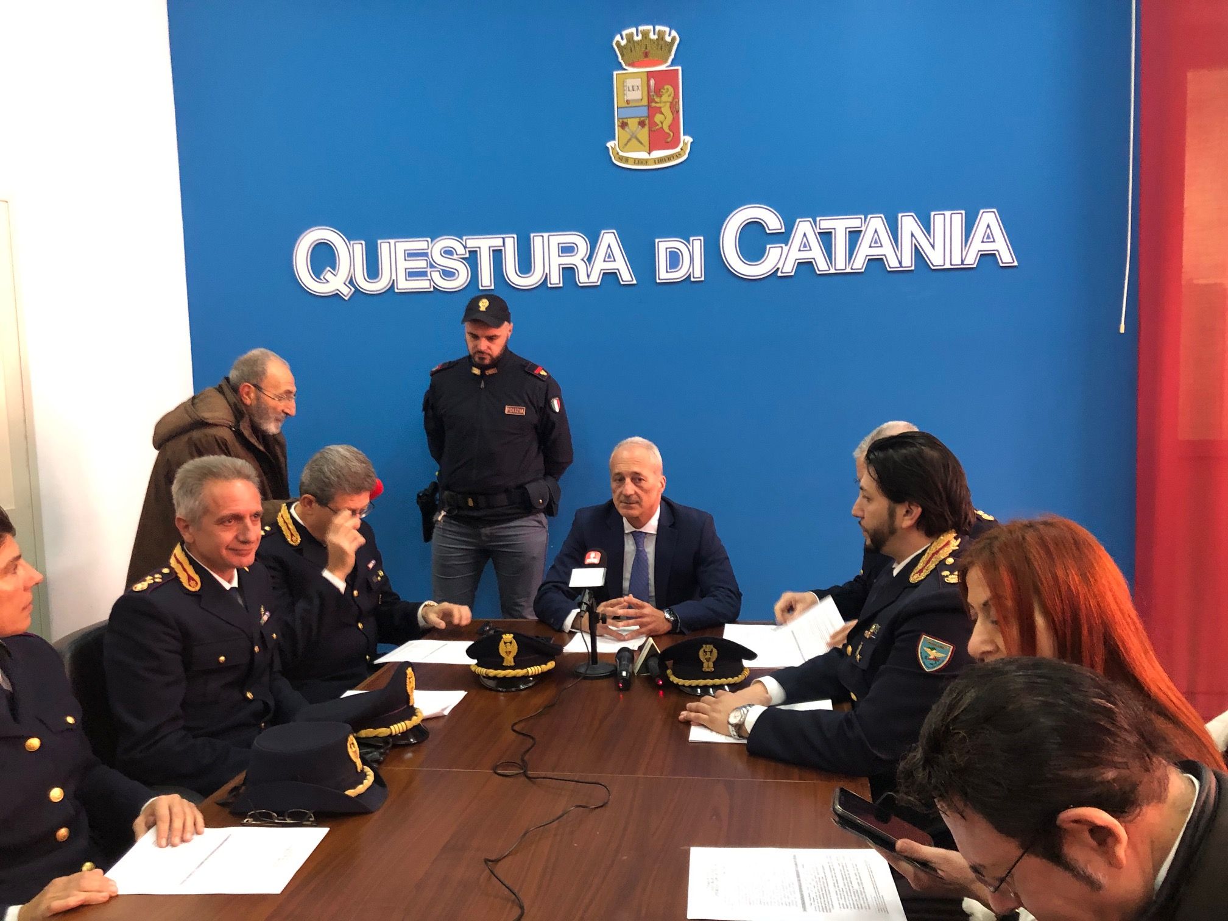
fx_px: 993
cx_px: 614
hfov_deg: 63.4
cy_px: 460
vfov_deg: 49.7
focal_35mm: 28
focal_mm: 4
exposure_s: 1/13
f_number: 1.8
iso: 100
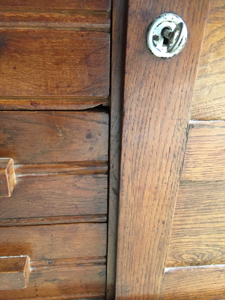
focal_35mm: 29
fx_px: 251
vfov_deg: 61.7
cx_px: 112
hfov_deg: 48.2
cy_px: 150
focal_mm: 4.15
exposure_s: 1/25
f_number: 2.2
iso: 250
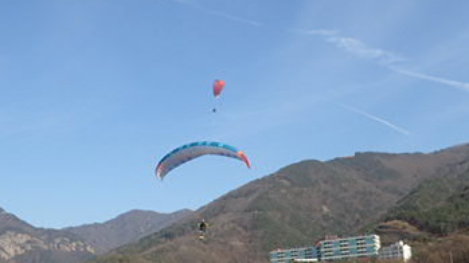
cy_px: 177
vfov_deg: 23.8
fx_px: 622
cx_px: 140
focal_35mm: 50
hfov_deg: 40.6
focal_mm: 4.5
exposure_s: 1/2000
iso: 100
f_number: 2
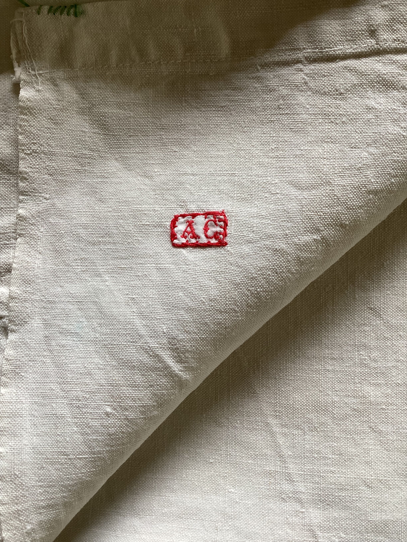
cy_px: 271
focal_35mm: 31
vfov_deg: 58.4
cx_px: 204
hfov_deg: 45.4
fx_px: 486
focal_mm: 3.3
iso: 50
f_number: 2.4
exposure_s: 1/60
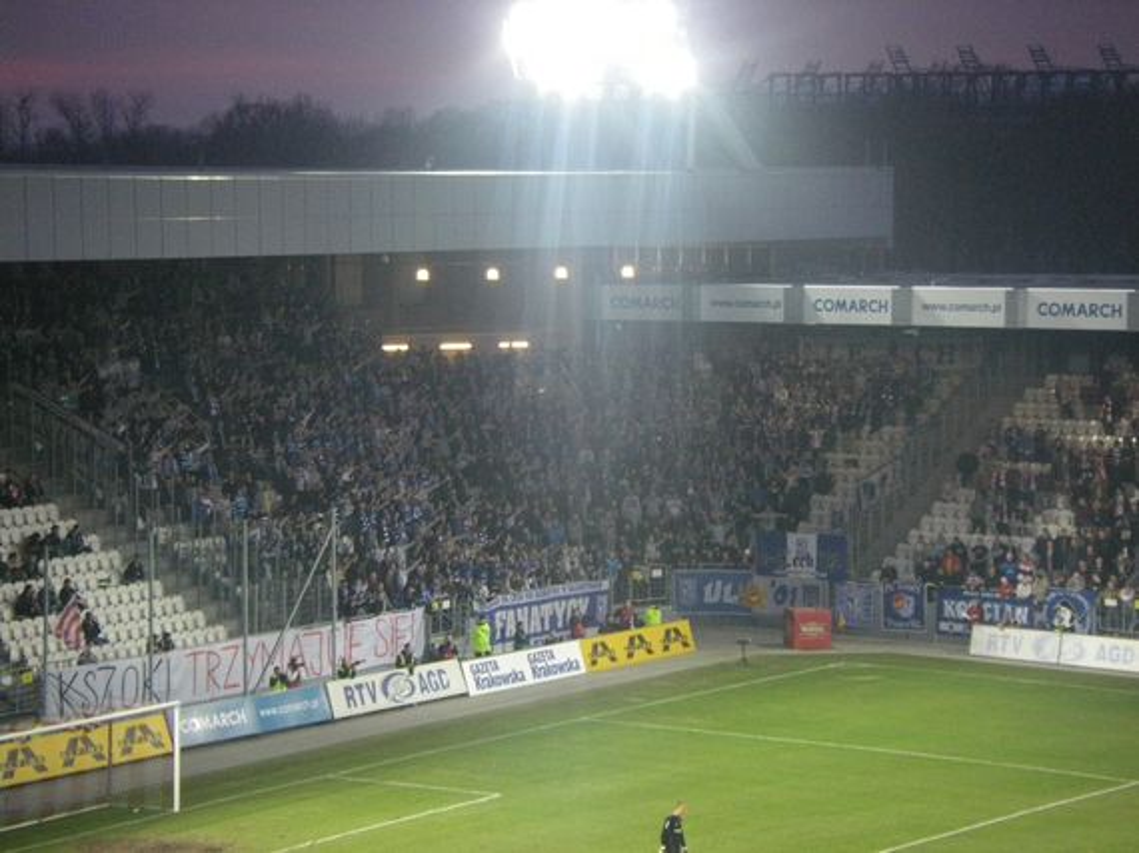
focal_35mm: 112
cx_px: 570
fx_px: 3684
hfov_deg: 17.6
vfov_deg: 13.2
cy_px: 426
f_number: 4.1
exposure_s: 1/100
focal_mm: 18.5
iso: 500
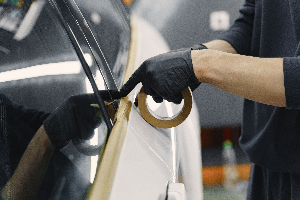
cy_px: 100
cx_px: 150
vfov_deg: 18.2
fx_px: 625
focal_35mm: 75
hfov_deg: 27.0
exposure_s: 1/250
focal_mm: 75
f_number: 2.8
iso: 800
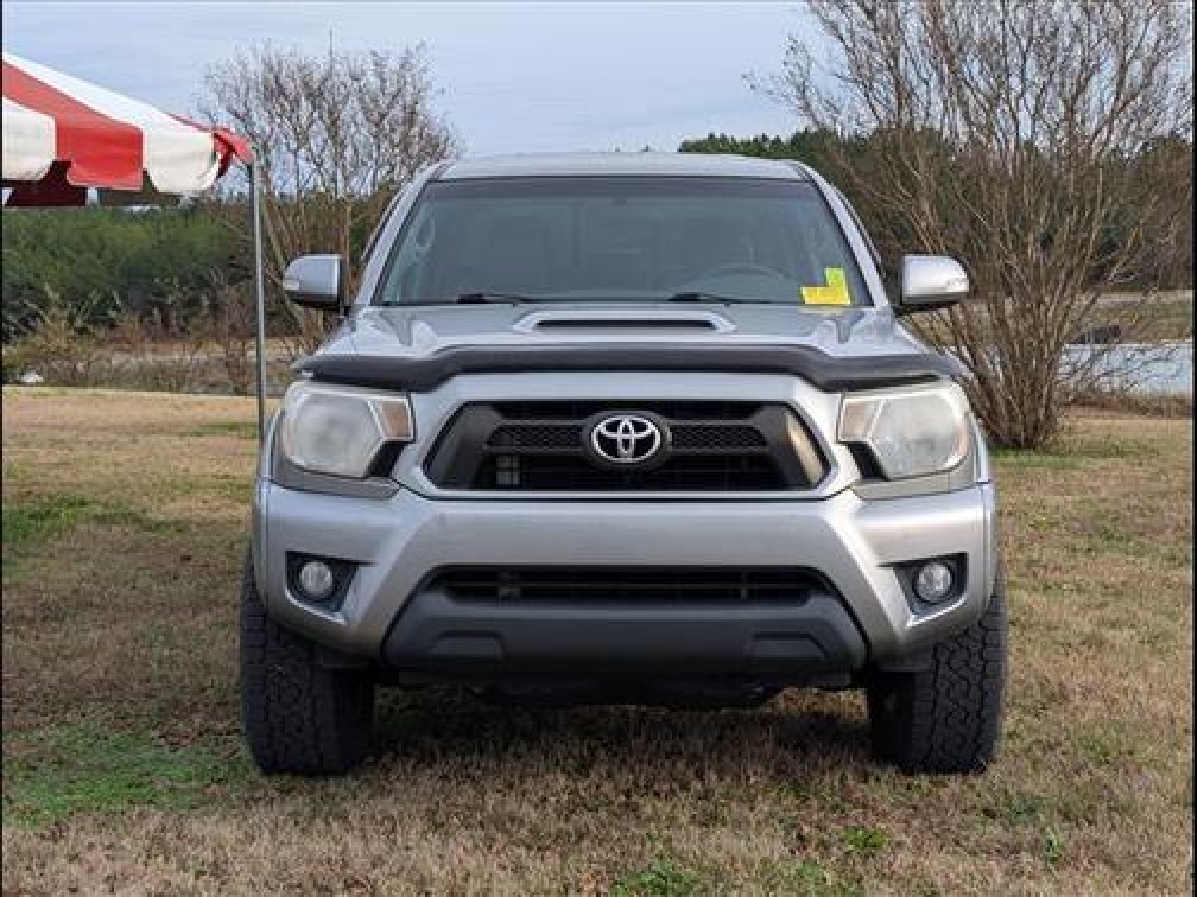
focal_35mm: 49
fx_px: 1694
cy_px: 448
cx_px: 598
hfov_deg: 38.9
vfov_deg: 29.7
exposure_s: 1/435
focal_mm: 6.9
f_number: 1.68
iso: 21
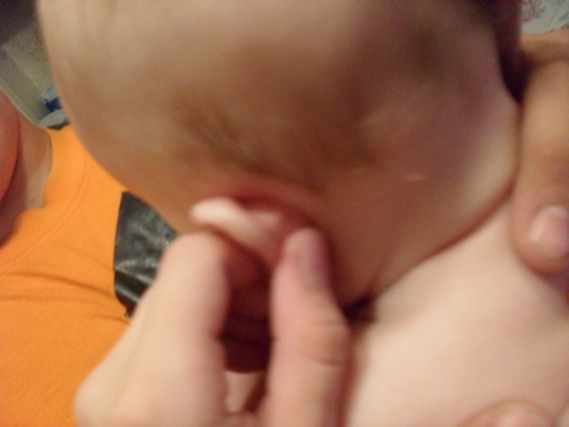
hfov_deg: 49.0
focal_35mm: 38
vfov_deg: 37.8
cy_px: 214
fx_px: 625
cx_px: 284
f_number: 2.8
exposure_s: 1/10
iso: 400
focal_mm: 6.3
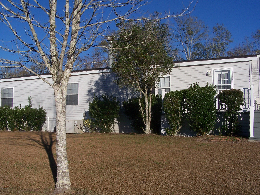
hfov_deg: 49.0
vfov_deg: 37.7
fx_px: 285
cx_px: 130
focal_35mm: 38
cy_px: 98
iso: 80
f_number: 5.6
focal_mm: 6.3
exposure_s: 1/640
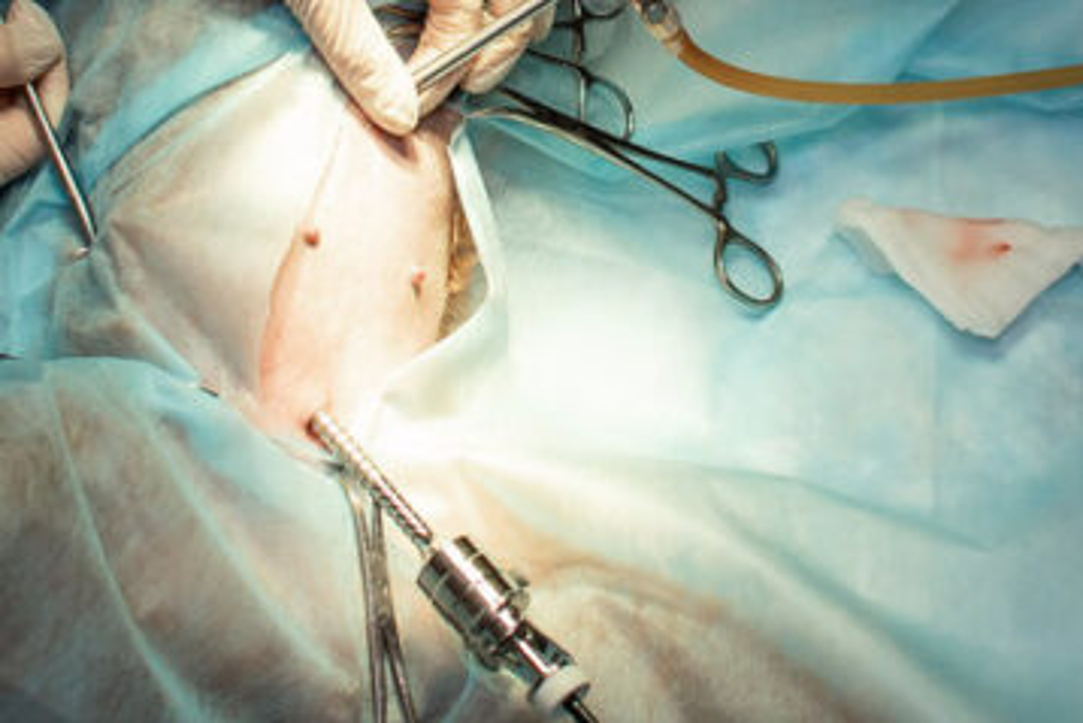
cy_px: -79
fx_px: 3009
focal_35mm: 100
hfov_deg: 20.4
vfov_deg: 13.4
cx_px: 557
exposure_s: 1/200
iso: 320
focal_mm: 35
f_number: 2.8
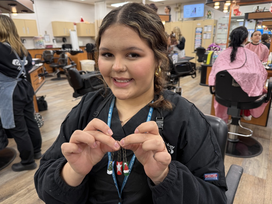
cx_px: 136
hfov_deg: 71.6
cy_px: 102
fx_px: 189
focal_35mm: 24
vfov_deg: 56.8
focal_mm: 6.76
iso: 125
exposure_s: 1/60
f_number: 1.78
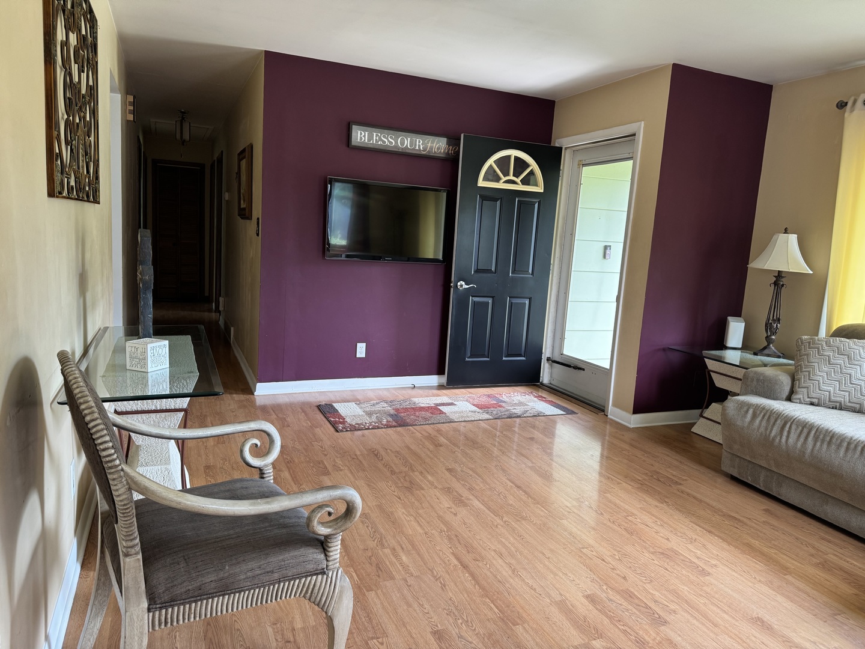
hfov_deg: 71.6
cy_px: 324
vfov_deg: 56.8
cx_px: 432
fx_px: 600
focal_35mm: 24
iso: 160
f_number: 1.78
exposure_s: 1/60
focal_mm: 6.76
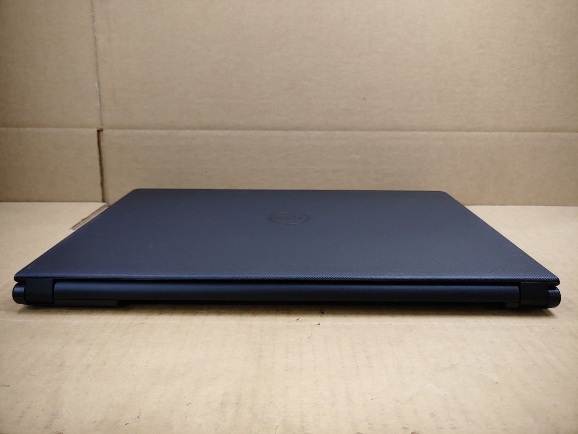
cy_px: 217
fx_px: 434
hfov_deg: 67.3
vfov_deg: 53.1
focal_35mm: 26
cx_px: 289
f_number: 1.8
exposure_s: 1/120
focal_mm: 4.36
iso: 50
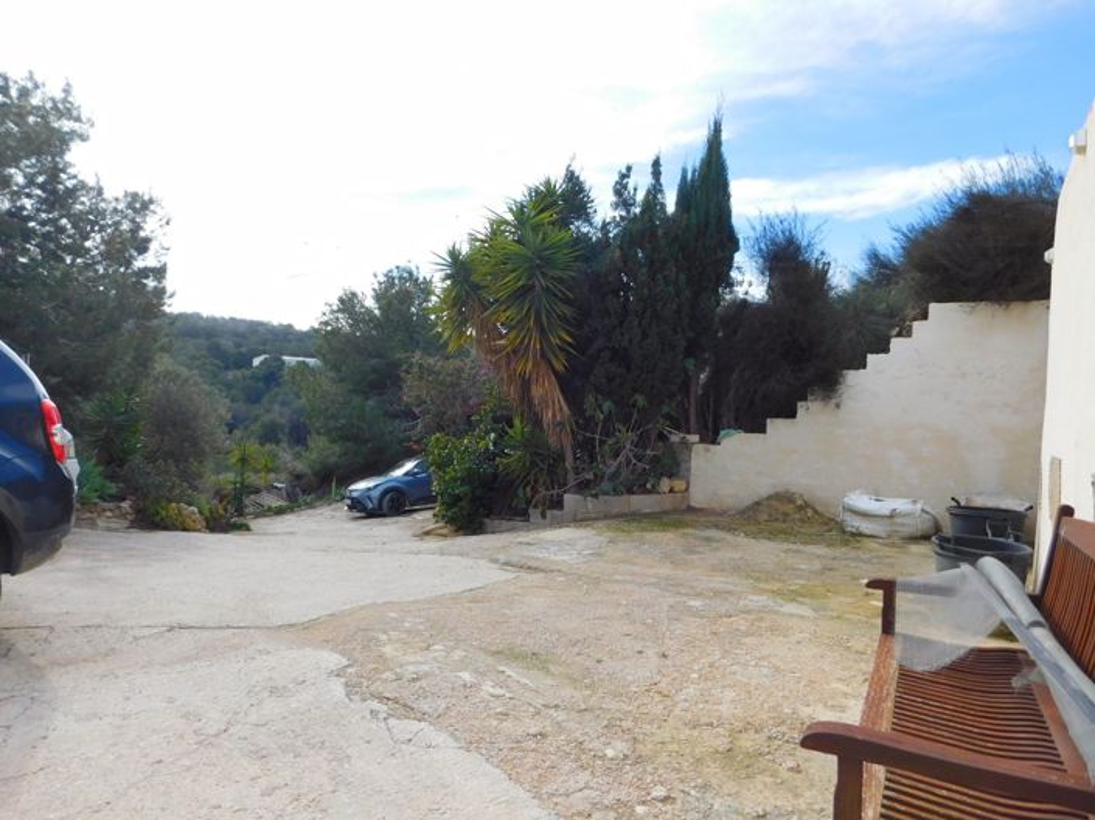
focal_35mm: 23
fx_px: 727
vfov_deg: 58.8
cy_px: 410
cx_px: 548
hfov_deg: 74.0
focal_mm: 4
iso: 125
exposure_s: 1/1000
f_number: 3
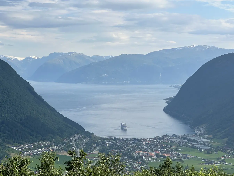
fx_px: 521
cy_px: 88
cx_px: 117
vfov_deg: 19.1
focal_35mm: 77
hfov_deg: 25.3
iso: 32
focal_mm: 9
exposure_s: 1/727
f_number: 2.8
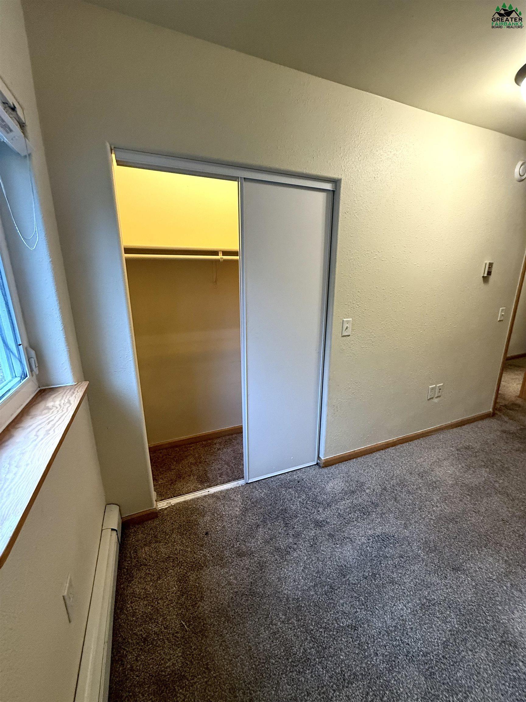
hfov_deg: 85.7
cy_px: 351
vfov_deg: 102.1
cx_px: 263
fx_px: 284
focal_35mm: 14
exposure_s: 1/99
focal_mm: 2.22
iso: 320
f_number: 2.2
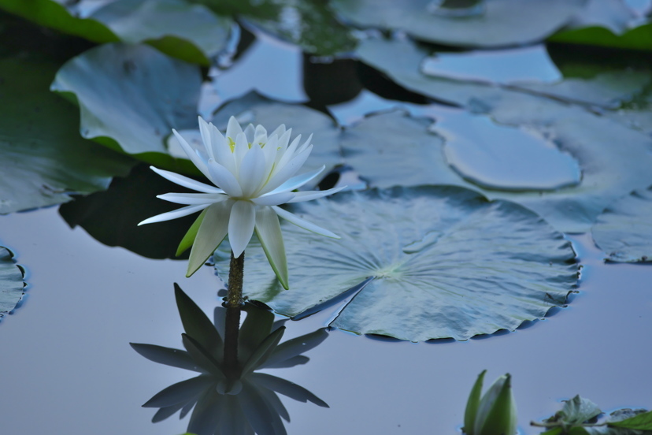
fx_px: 6719
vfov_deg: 3.7
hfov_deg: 5.6
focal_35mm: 371
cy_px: 217
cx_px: 328
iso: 250
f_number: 5.6
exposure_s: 1/1000
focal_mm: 300
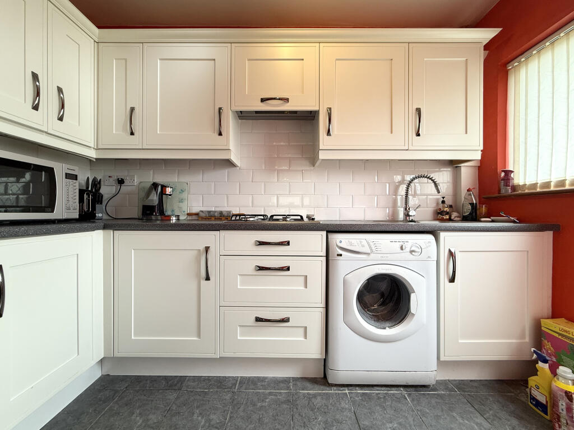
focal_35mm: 14
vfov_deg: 85.7
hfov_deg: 102.1
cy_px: 215
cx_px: 287
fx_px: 232
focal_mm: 2.22
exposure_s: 1/100
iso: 80
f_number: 2.2
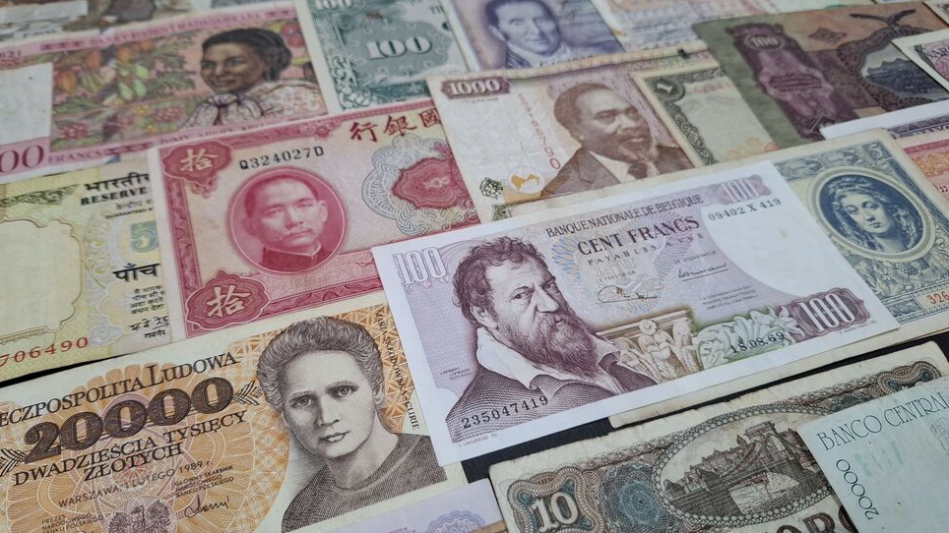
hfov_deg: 71.9
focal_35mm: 26
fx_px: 654
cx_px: 458
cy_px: 266
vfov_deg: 44.4
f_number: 1.8
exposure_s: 1/100
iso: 125
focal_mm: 5.54
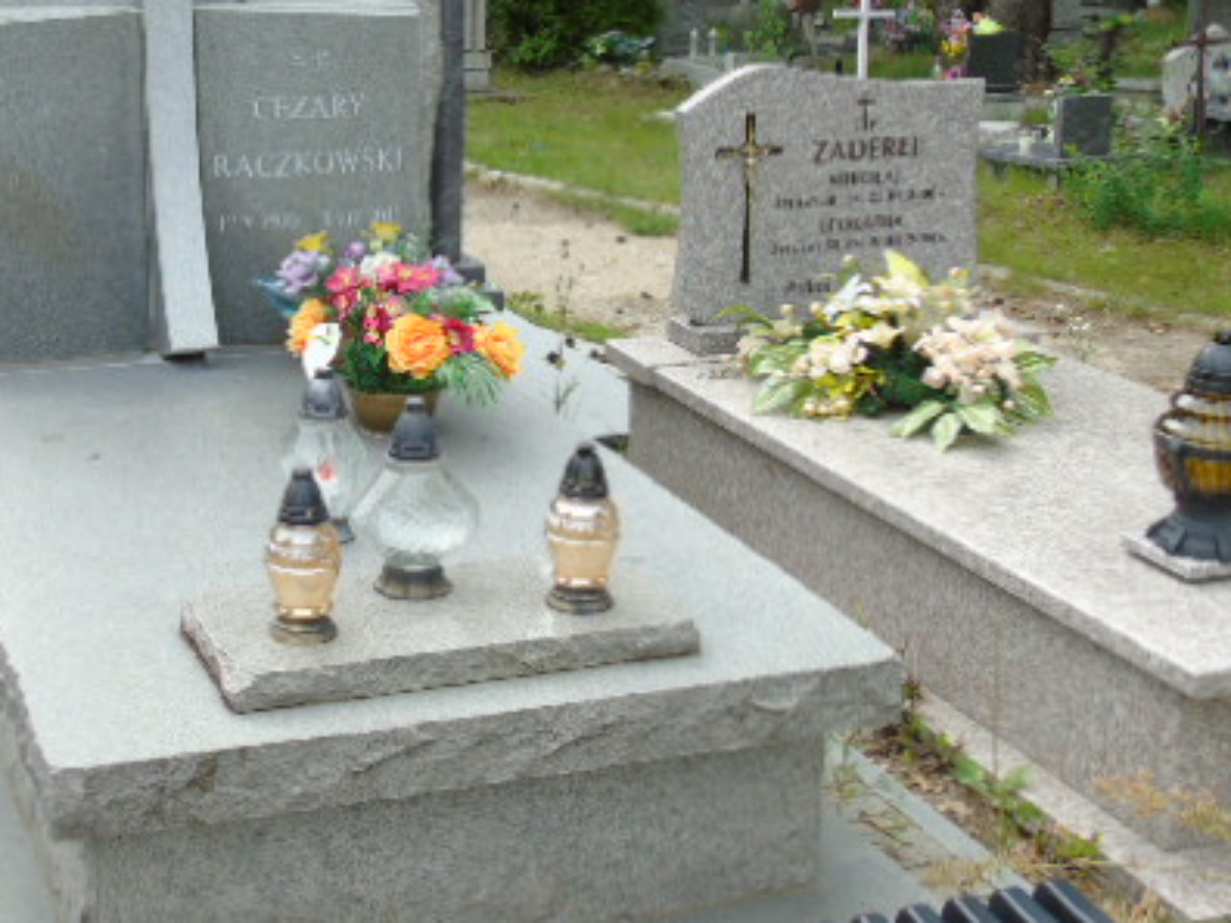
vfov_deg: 26.4
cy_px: 329
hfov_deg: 34.4
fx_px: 1956
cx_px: 357
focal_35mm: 55
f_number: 3.8
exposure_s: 1/250
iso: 80
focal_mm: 6.1
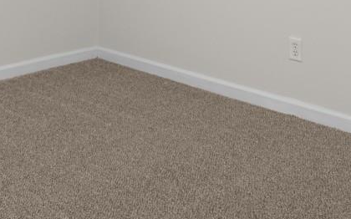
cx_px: 112
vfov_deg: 19.2
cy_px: -113
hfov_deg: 34.2
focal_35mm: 59
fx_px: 564
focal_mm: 10
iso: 100
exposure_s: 8
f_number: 4.5
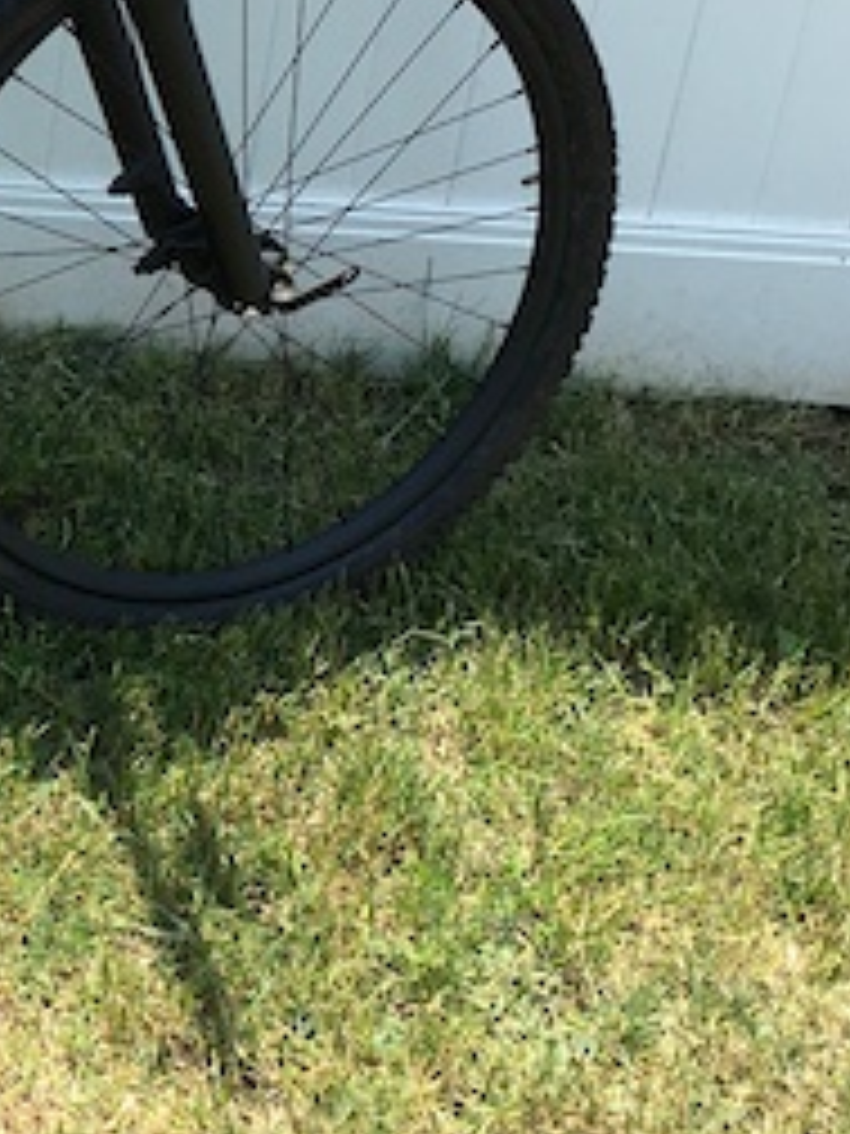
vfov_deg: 21.0
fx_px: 3012
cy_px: 212
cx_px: -373
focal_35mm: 92
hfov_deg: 15.0
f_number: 2.2
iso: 25
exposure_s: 1/625
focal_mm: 4.15
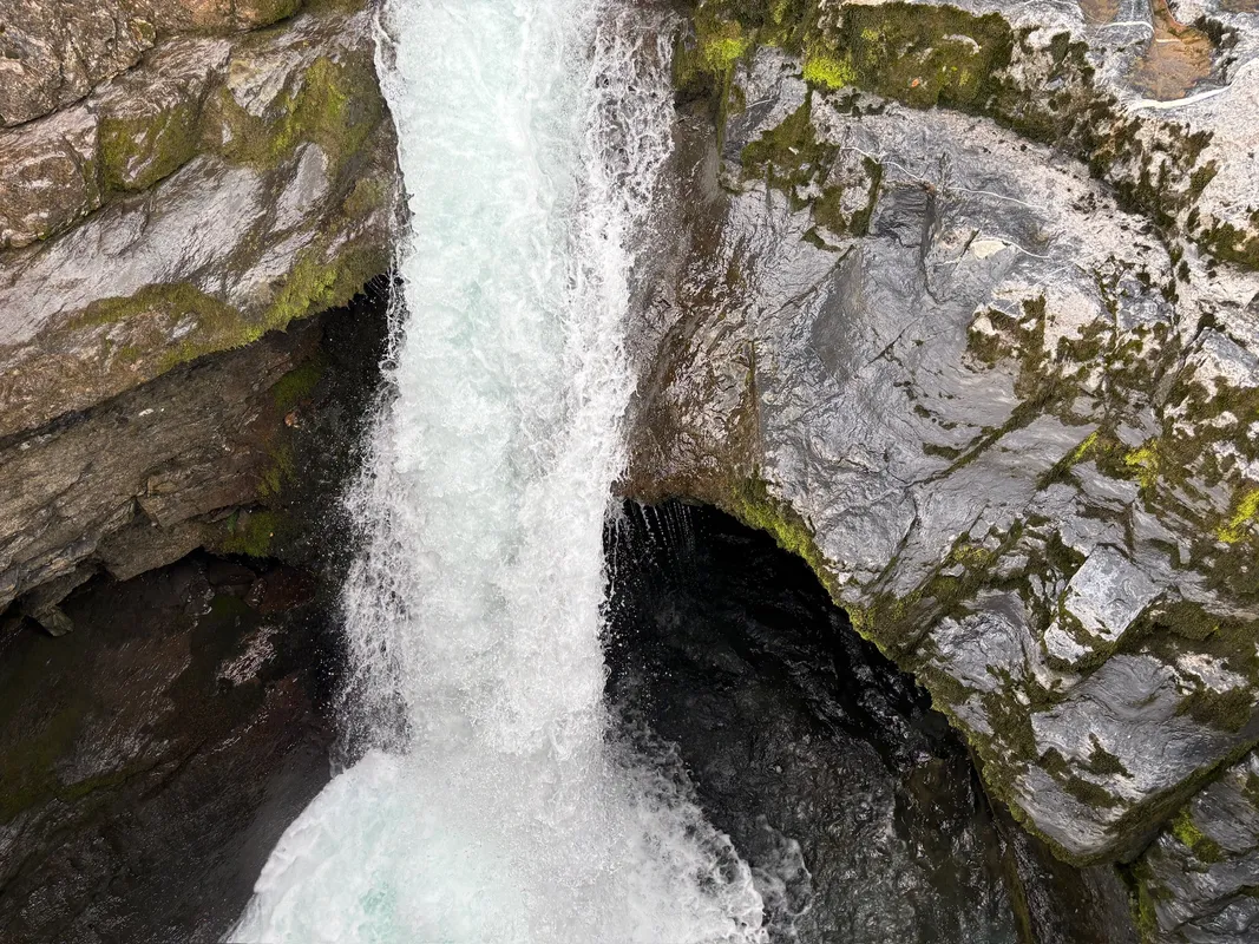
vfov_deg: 53.1
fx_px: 946
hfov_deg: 67.3
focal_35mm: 26
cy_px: 472
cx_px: 630
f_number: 1.6
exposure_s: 1/218
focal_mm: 5.96
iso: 40
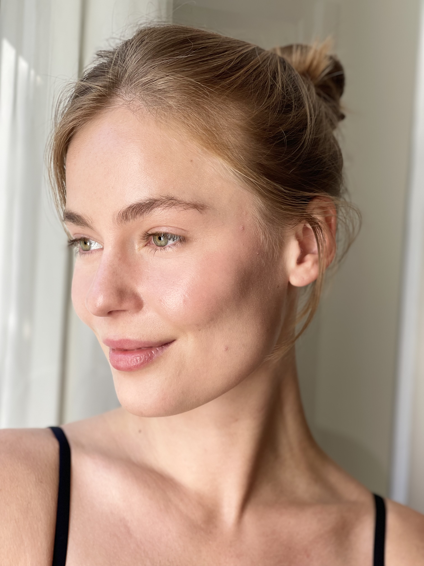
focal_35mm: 64
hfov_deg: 22.9
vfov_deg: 30.3
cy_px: 283
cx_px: 212
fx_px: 1045
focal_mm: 7.5
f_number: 2.2
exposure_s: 1/121
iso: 25
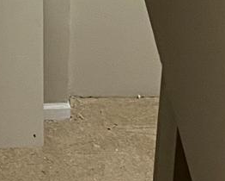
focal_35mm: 198
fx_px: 1319
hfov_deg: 9.7
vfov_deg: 7.8
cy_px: -2
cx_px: -12
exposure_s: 1/60
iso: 200
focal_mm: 5.7
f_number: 1.5
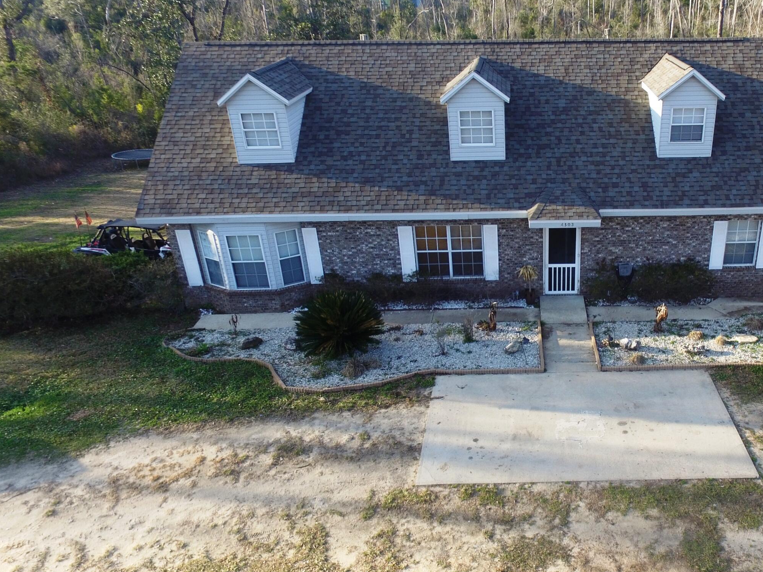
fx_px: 661
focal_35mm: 30
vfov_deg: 46.8
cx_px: 551
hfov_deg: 57.6
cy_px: 292
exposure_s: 1/221
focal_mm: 3.61
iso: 100
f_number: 2.8
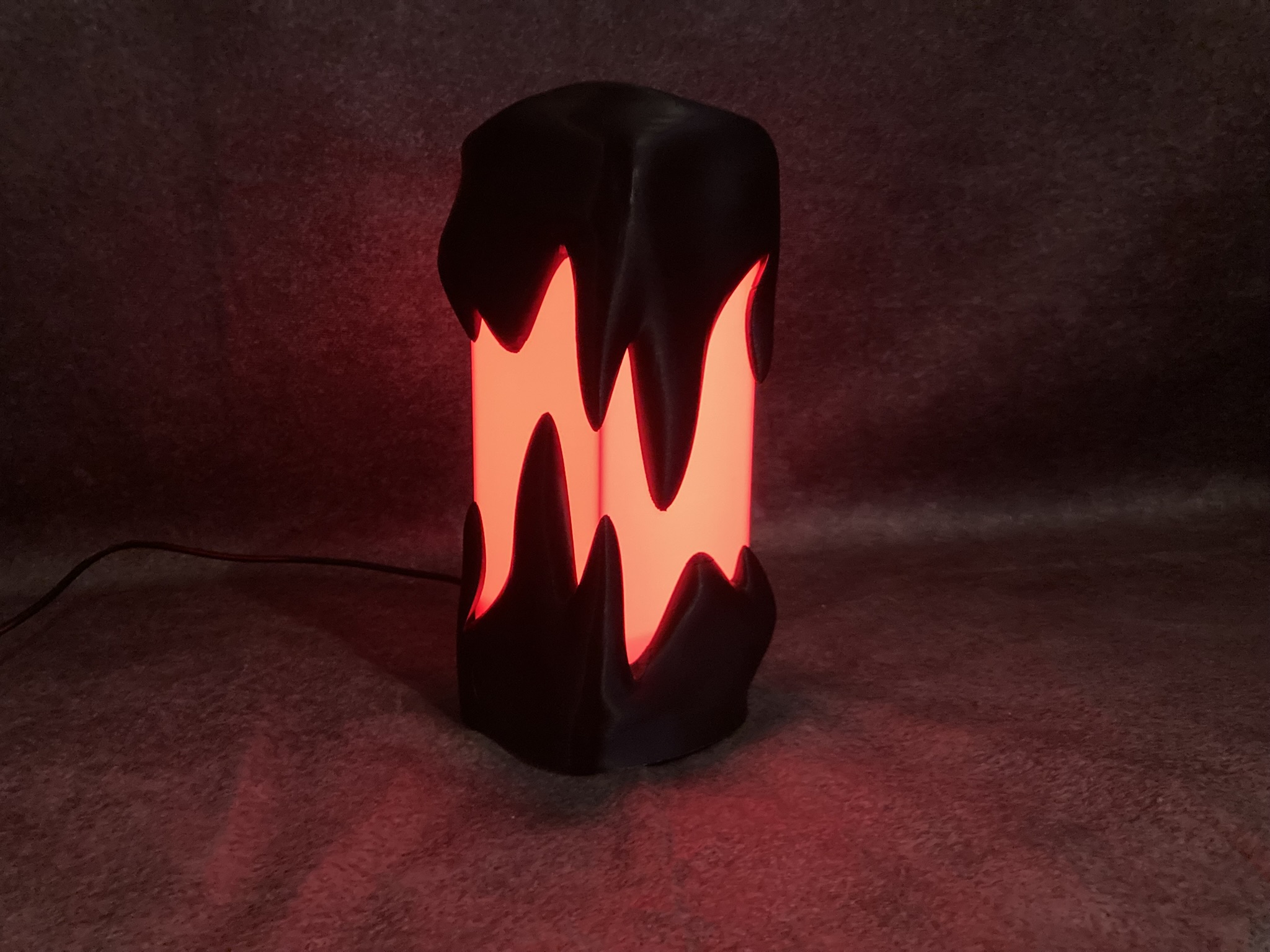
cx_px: 635
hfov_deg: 63.4
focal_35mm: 28
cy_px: 476
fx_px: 1027
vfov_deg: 49.7
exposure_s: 1/15
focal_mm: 3.99
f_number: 1.8
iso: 800
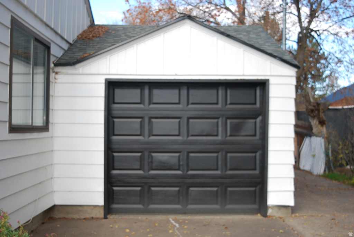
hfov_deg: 43.6
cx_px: 177
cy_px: 118
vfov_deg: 29.9
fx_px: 443
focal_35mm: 45
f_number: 4.5
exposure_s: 1/125
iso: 100
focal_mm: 30
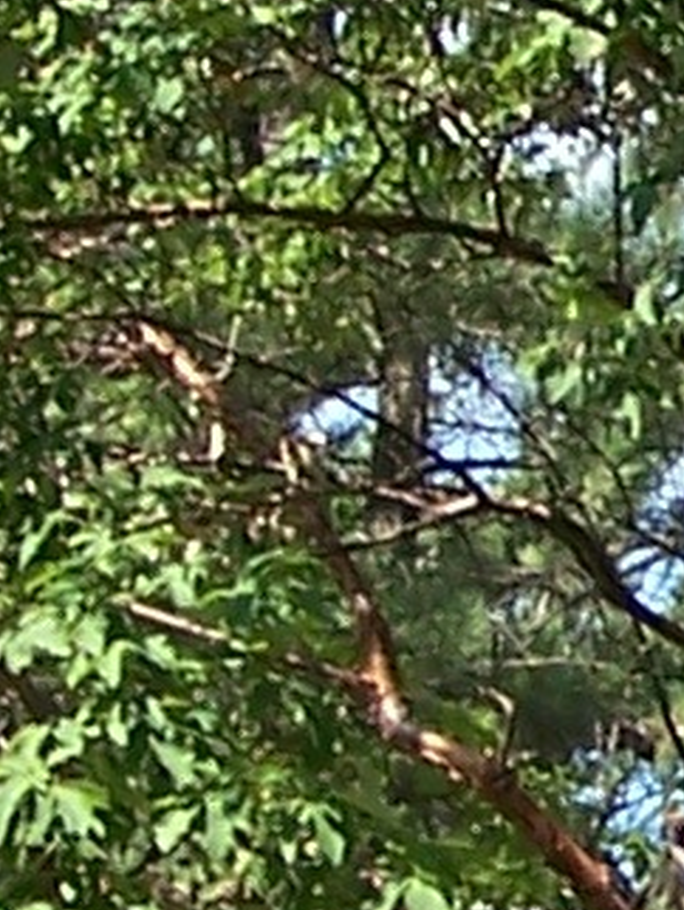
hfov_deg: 4.8
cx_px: 1343
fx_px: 7999
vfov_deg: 6.5
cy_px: 387
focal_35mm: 304
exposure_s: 1/400
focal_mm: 6.3
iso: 80
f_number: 2.8
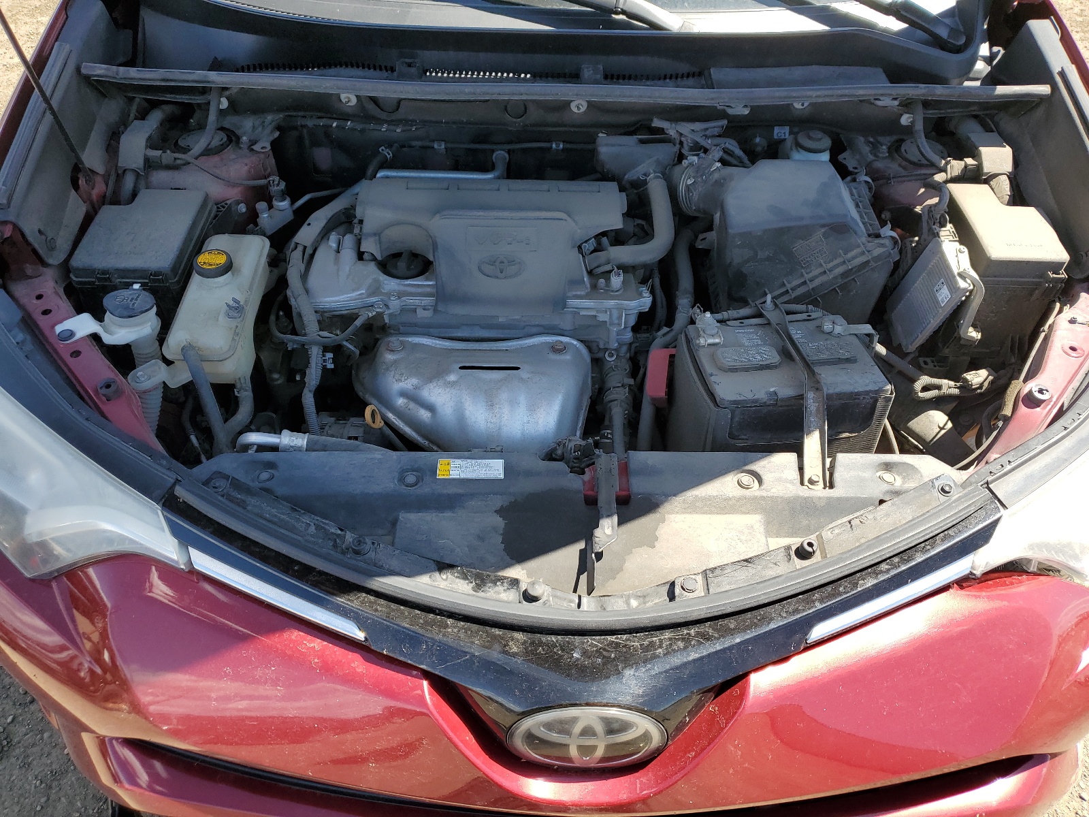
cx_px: 544
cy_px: 408
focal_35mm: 26
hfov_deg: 67.3
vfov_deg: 53.1
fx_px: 818
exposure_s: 1/909
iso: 50
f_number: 1.5
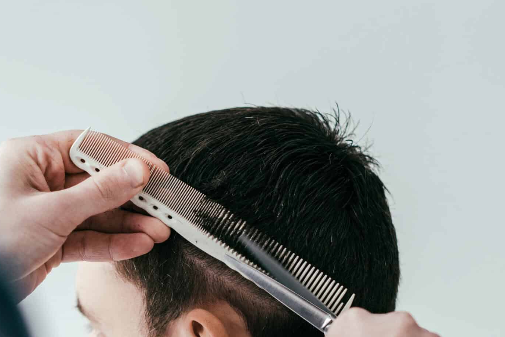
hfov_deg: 21.7
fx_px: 1305
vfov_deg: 14.7
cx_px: 136
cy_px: 255
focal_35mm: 93
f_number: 2.8
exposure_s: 1/200
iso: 320
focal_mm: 50
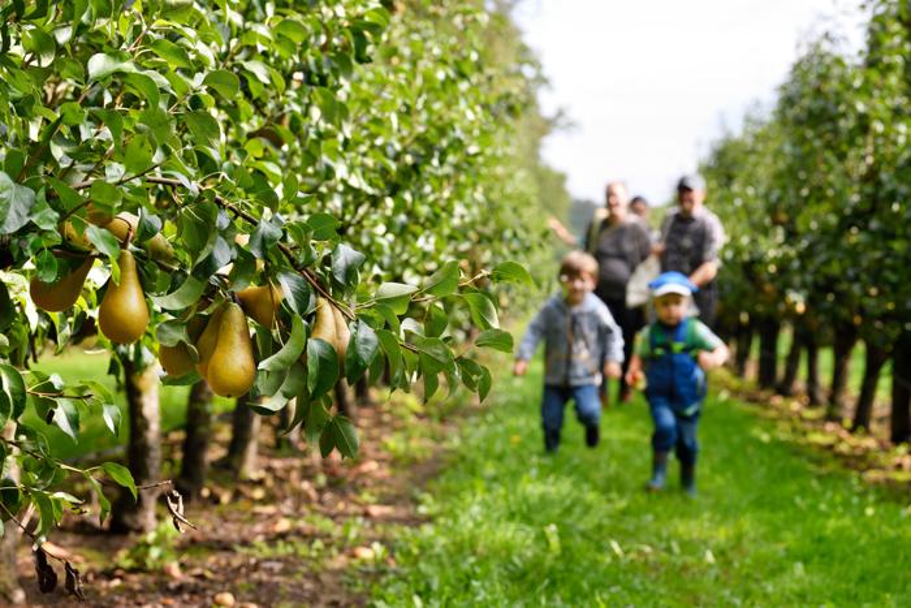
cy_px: 304
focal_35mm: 86
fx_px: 2177
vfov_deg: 15.9
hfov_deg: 23.6
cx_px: 456
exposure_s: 1/160
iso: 200
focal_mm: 86
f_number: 6.3
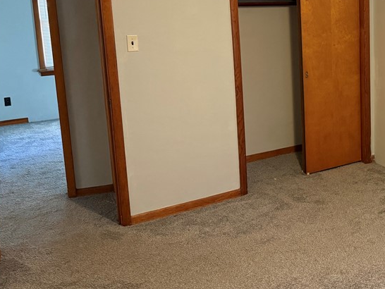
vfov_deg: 31.7
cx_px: 353
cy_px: 80
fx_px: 501
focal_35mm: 45
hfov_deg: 38.8
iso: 500
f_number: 1.78
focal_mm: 6.76
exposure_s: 1/60
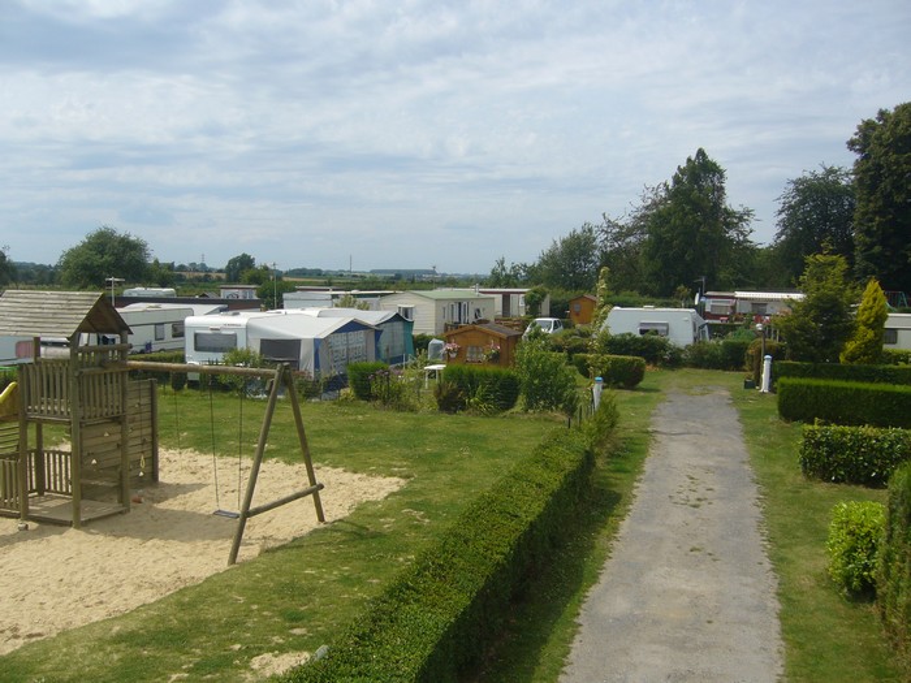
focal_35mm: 35
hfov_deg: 52.6
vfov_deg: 40.7
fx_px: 921
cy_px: 342
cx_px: 456
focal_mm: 5.8
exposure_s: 1/500
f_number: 5.6
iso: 80
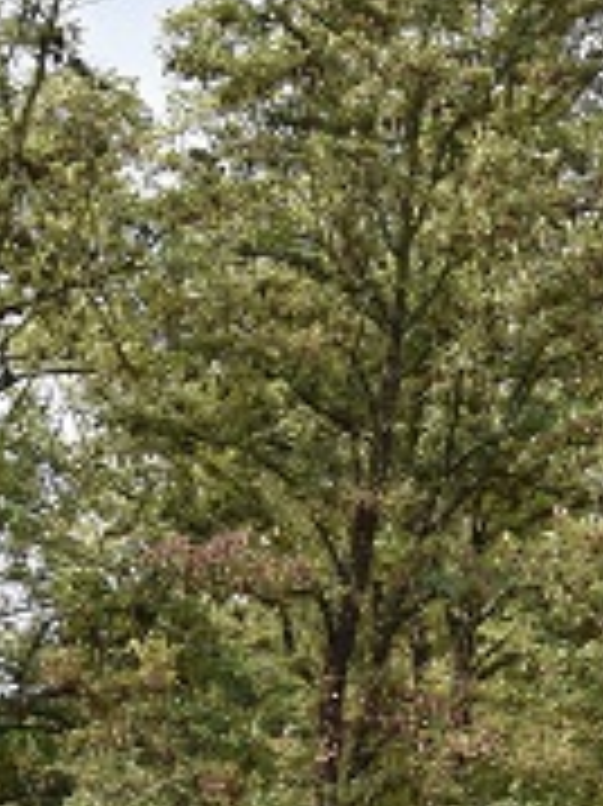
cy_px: 657
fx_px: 7744
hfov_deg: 4.4
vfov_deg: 5.9
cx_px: 1408
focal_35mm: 333
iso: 200
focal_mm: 46
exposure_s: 1/320
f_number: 9
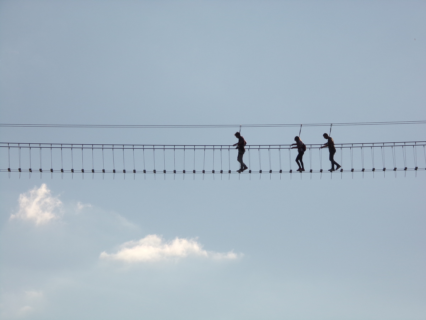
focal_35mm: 232
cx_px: 213
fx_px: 2855
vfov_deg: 6.4
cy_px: 160
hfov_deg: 8.5
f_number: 9.8
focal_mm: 41.5
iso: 80
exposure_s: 1/340
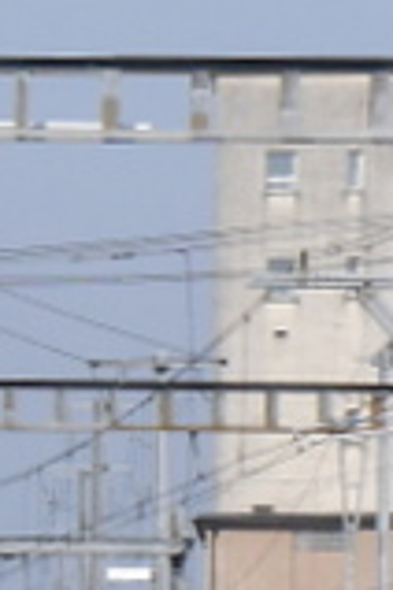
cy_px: 755
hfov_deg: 2.2
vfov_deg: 3.4
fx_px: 9906
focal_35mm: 605
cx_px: -1635
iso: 160
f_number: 9
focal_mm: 42
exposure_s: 1/320
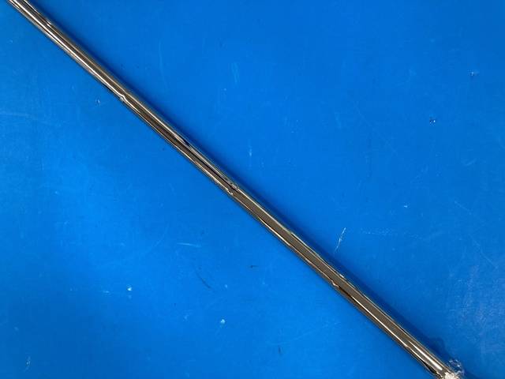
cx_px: 252
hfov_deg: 63.4
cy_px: 190
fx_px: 408
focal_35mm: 28
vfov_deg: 49.7
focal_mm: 3.99
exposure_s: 1/50
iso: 50
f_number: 1.8
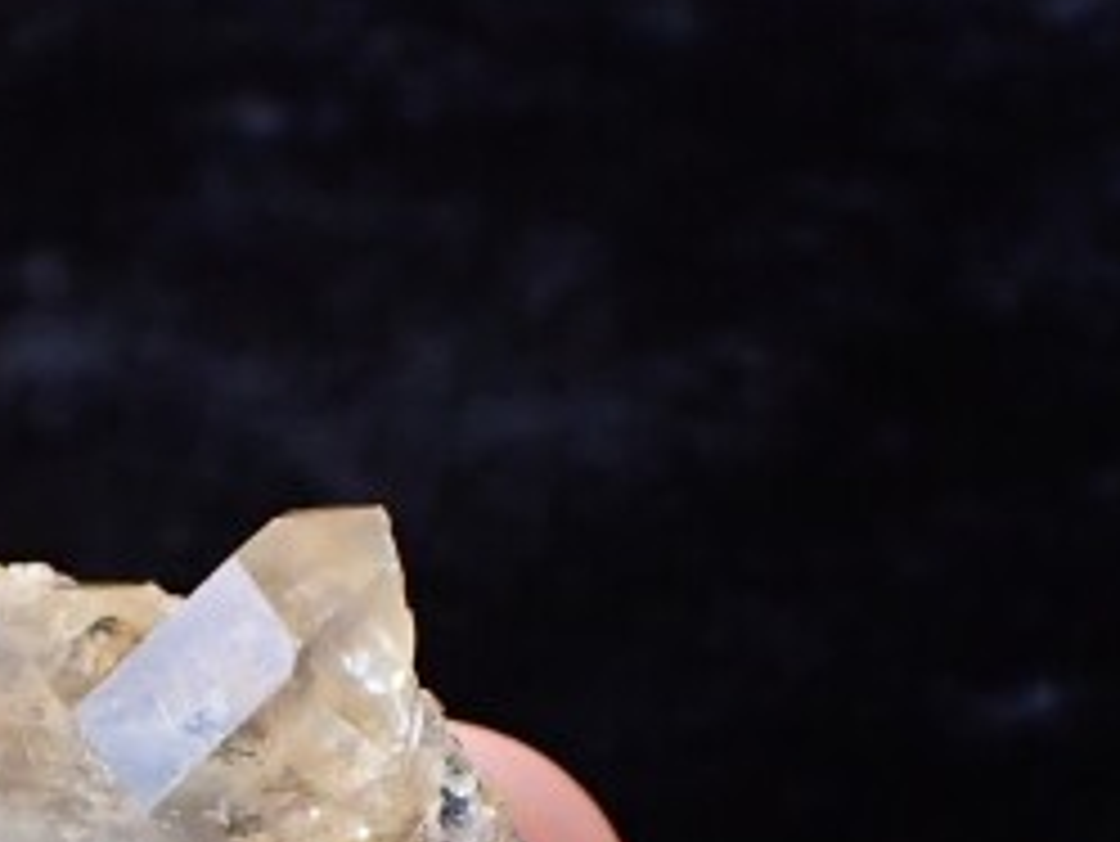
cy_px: 1054
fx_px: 2493
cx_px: 81
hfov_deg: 24.5
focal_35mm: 77
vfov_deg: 18.0
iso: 320
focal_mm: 5.4
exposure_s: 1/125
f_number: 3.2
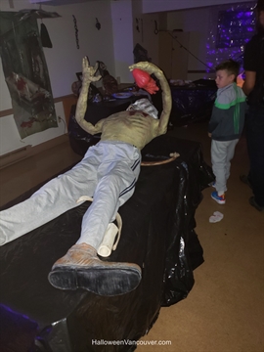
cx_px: 132
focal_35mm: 26
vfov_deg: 67.3
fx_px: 264
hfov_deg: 53.1
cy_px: 176
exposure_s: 1/12
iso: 125
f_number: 1.5
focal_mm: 4.3
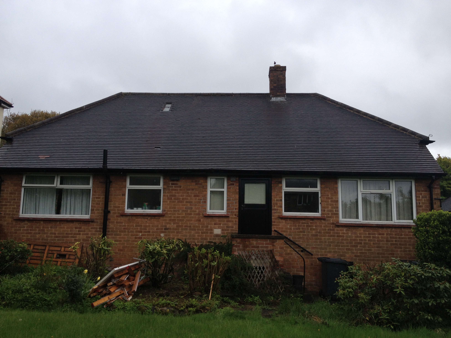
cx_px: 226
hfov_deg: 52.6
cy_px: 169
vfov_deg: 40.7
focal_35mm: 35
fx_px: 456
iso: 50
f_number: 2.4
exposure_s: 1/1022
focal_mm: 4.28
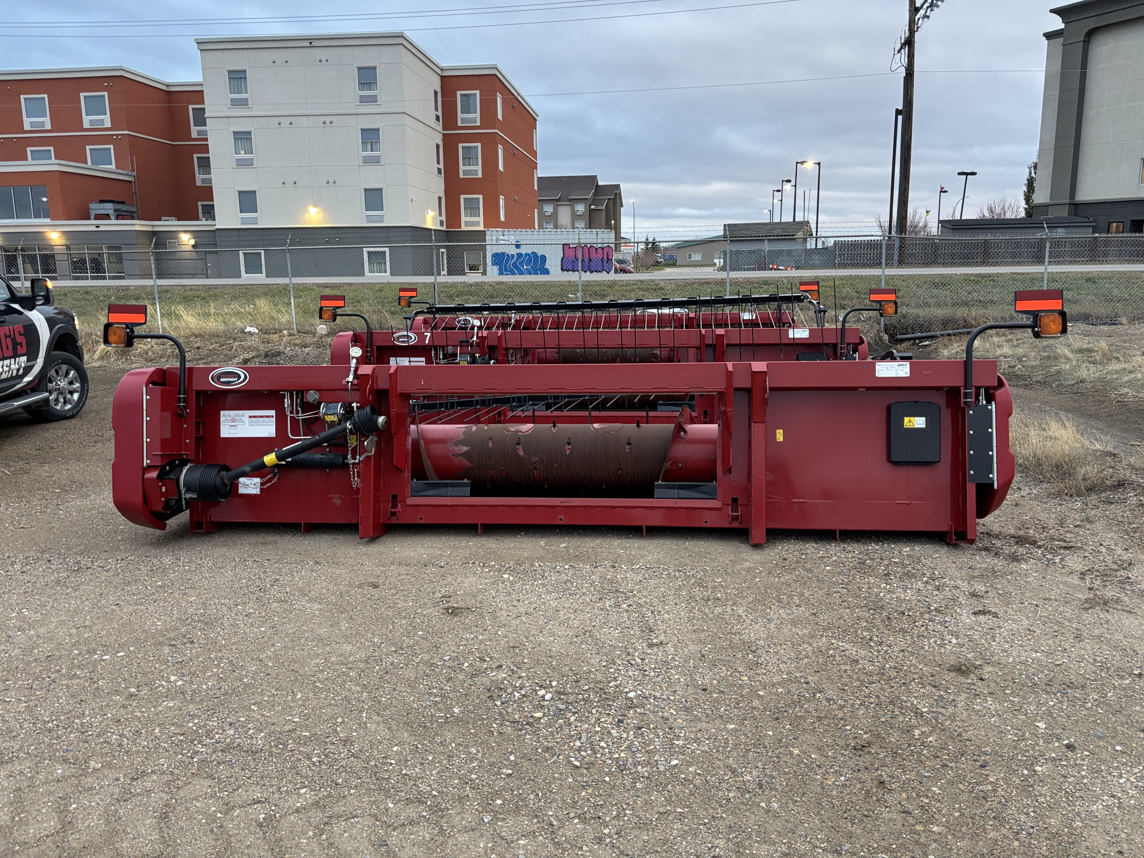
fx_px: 859
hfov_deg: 67.3
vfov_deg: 53.1
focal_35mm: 26
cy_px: 429
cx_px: 572
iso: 160
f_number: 1.6
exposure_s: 1/60
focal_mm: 5.96
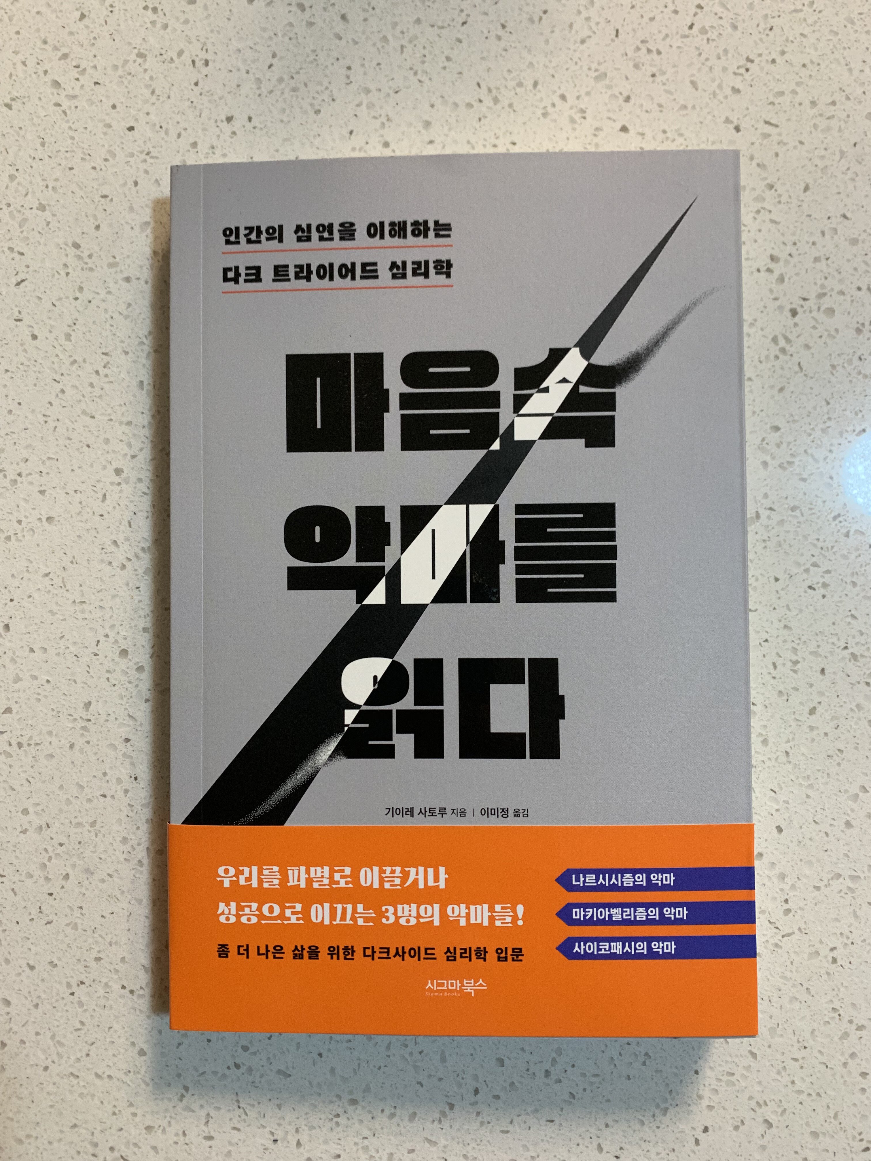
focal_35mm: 26
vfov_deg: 67.3
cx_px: 436
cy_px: 580
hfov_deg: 53.1
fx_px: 872
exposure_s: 1/60
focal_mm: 4.25
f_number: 1.8
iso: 100
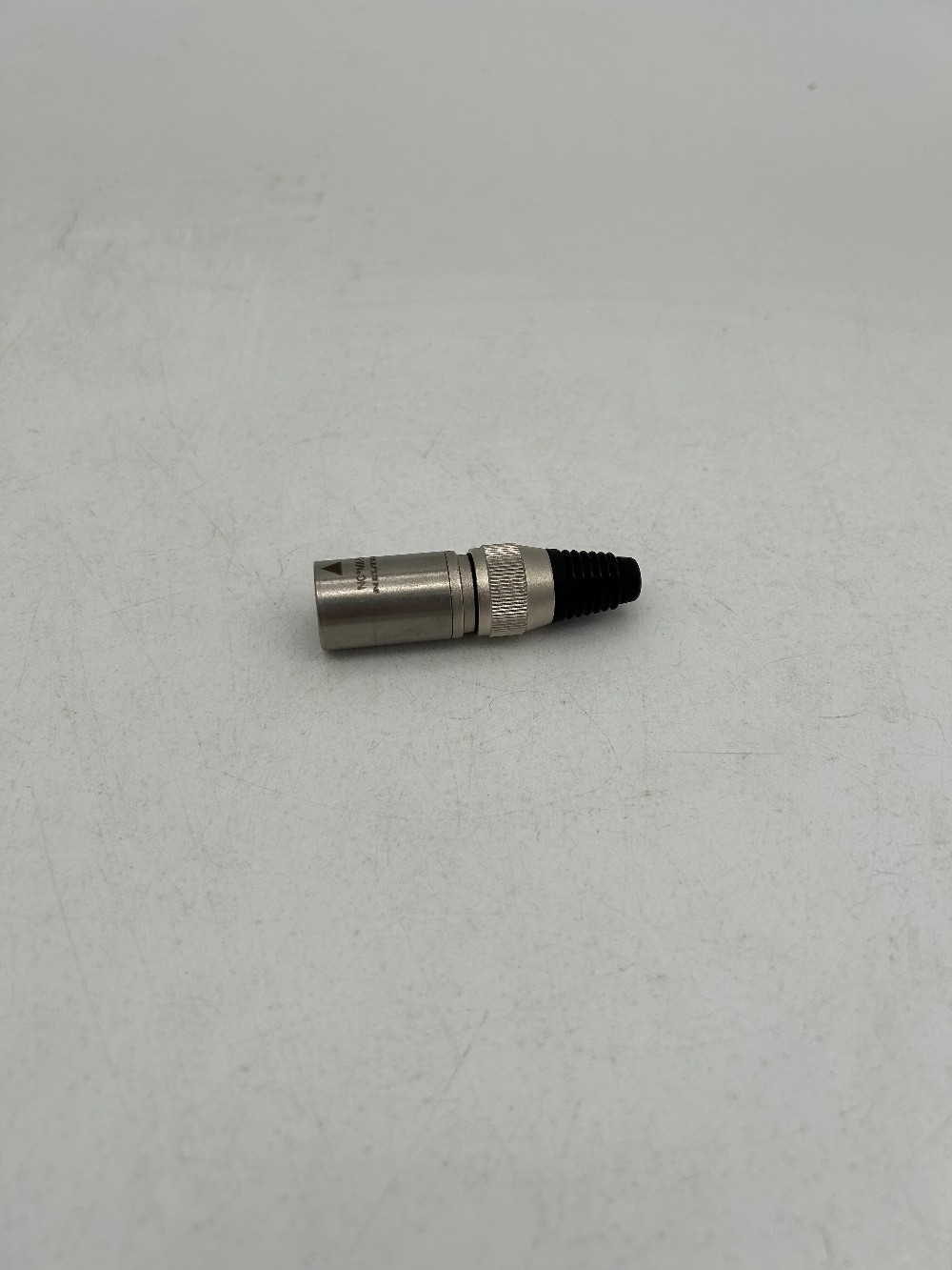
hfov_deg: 53.1
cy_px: 635
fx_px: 953
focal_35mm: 26
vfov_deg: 67.3
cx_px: 476
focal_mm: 5.7
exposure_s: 1/827
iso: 50
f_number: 1.5
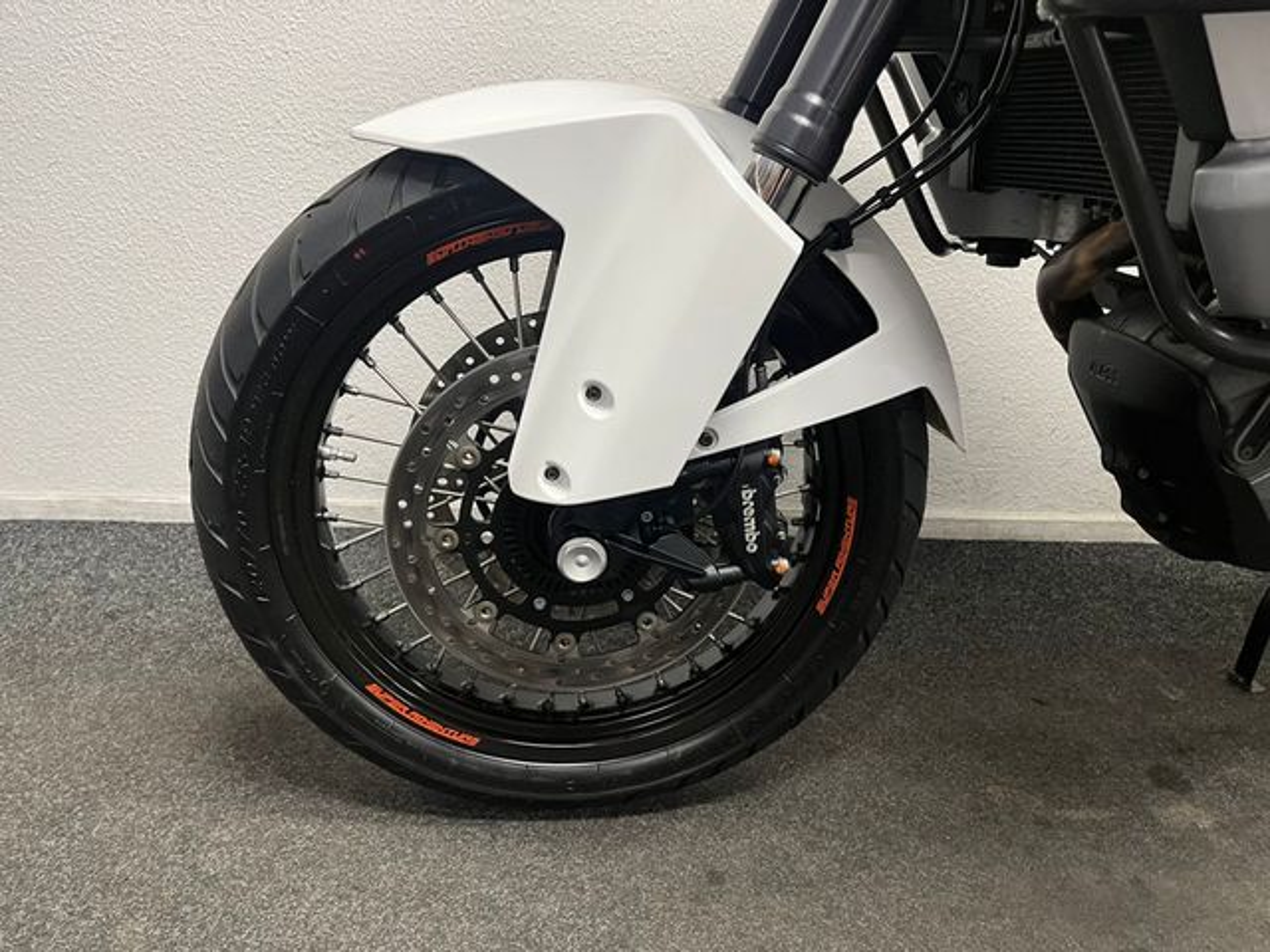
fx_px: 954
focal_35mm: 26
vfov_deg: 53.1
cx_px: 635
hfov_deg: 67.3
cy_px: 476
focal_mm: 5.1
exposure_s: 1/50
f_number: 1.6
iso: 160
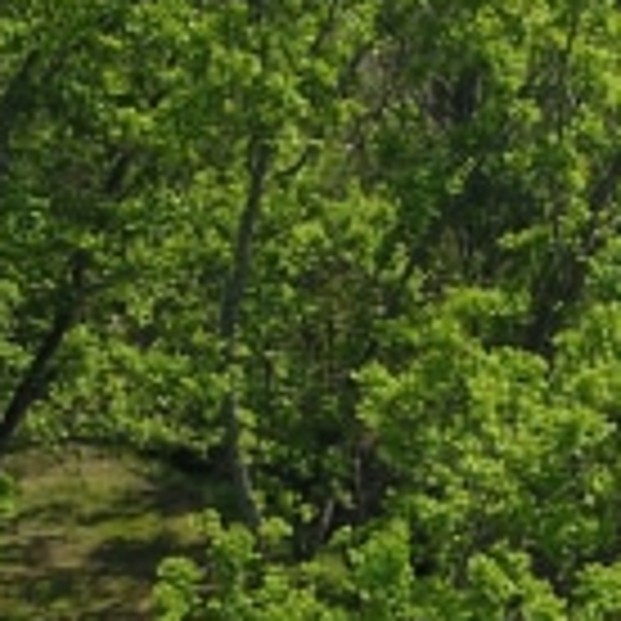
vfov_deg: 18.9
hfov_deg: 20.1
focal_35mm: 82
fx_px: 1664
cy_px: 904
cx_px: 698
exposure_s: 1/639
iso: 100
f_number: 2.8
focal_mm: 3.61
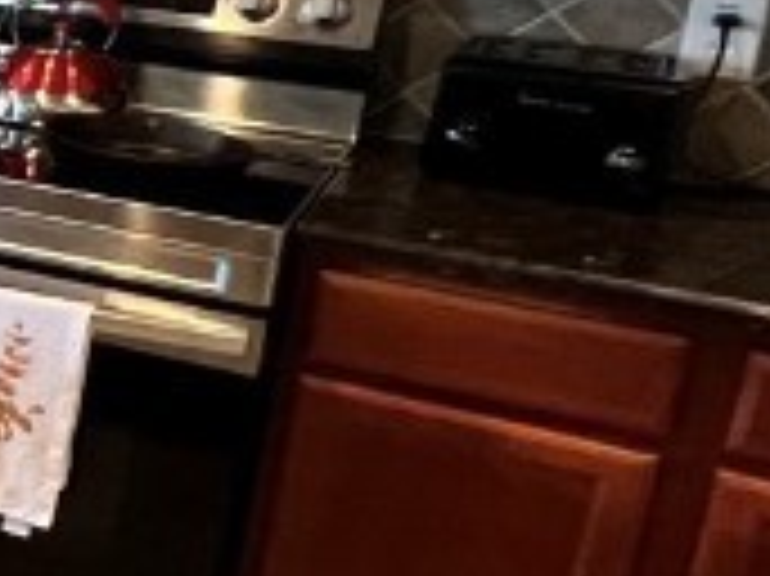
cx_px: -1054
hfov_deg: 15.2
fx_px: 1734
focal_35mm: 78
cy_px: 108
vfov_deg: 18.7
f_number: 1.8
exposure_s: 1/60
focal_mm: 1.57
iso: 400
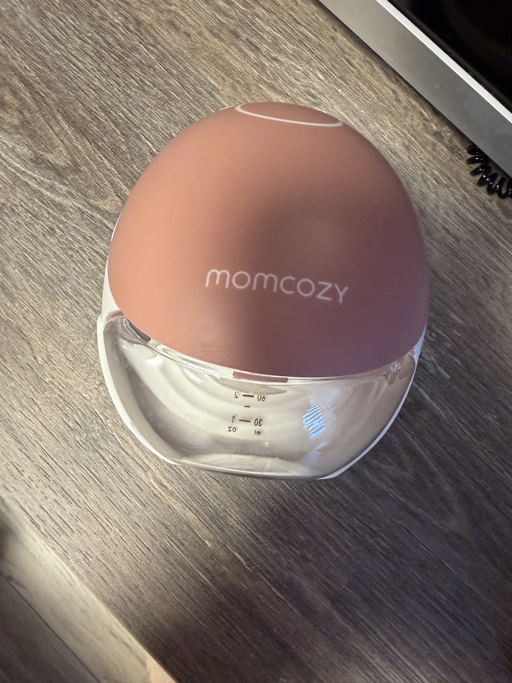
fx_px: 473
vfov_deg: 71.6
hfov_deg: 56.8
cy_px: 342
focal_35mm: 24
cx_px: 256
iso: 400
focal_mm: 2.22
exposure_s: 1/50
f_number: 2.2
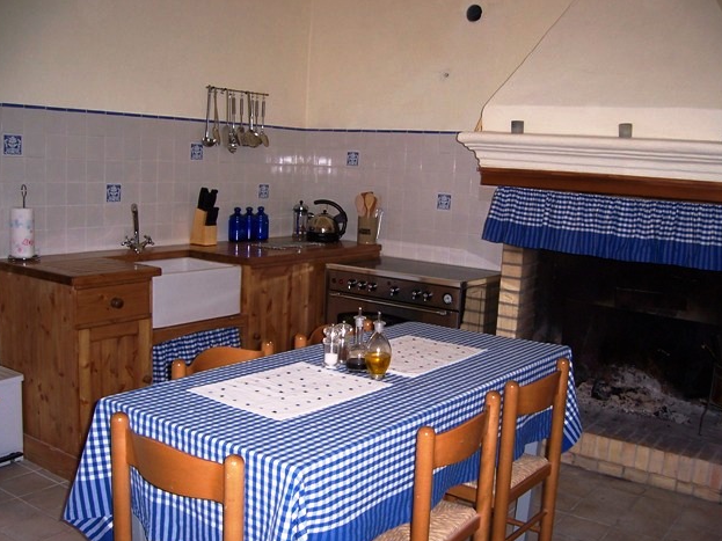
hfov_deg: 50.1
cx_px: 357
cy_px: 276
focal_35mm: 37
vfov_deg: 38.7
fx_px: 772
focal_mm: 6
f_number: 3
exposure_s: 1/60
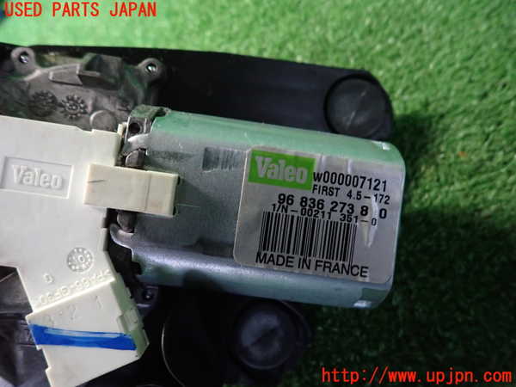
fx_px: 373
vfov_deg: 54.9
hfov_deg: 69.4
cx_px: 258
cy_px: 194
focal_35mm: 25
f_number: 2
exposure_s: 1/30
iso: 640
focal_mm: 4.5
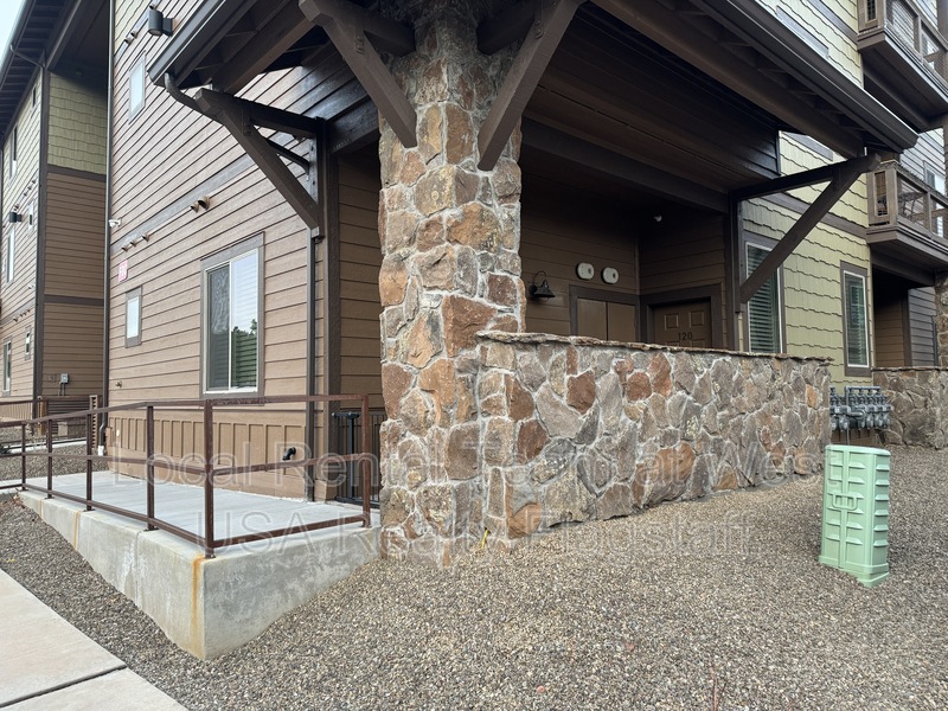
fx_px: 657
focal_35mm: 24
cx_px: 474
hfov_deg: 71.6
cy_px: 356
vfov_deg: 56.8
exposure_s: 1/121
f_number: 1.78
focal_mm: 6.86
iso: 200
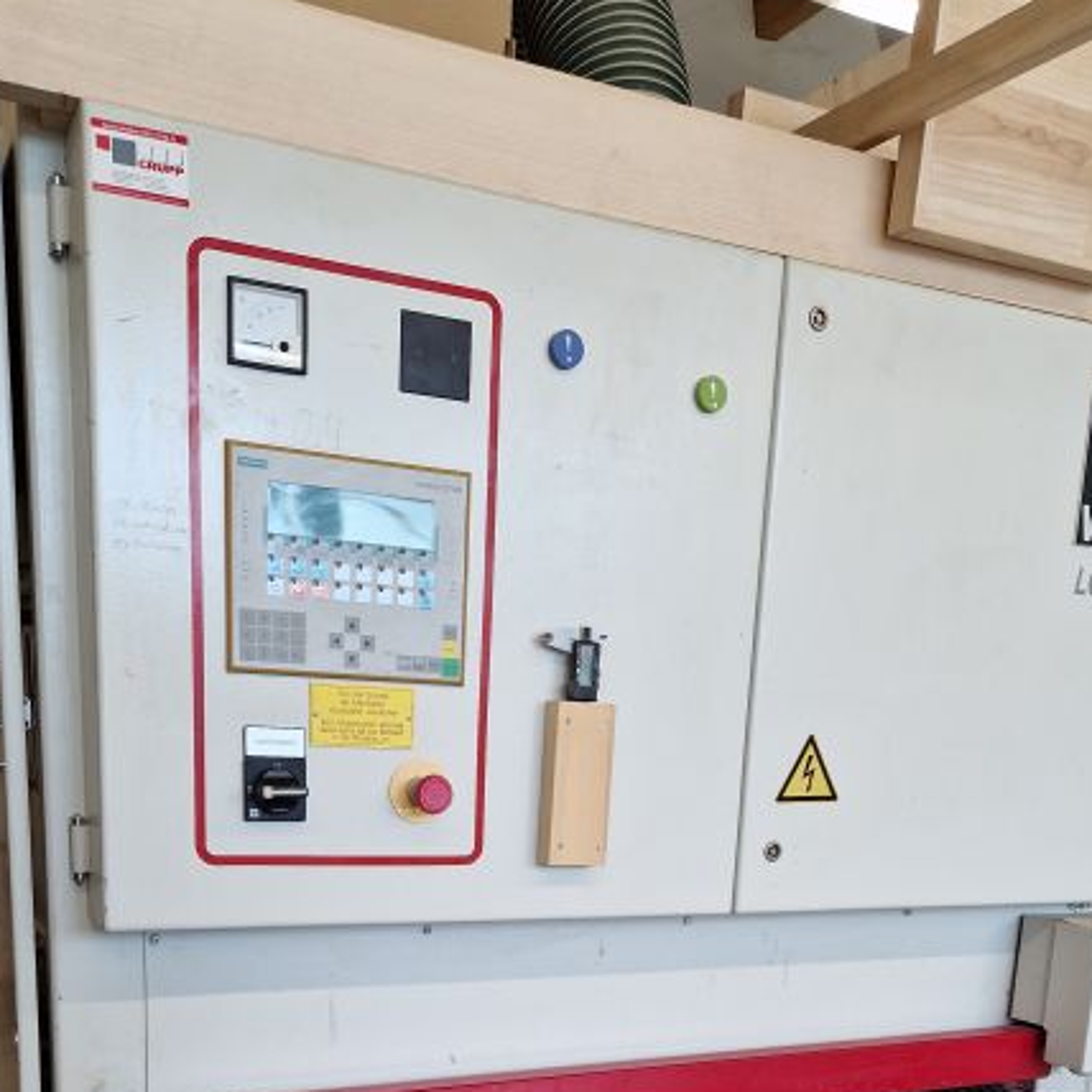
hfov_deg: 43.9
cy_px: 980
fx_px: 1356
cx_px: 564
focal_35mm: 38
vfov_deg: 40.6
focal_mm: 5.4
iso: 50
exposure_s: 1/113
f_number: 1.8
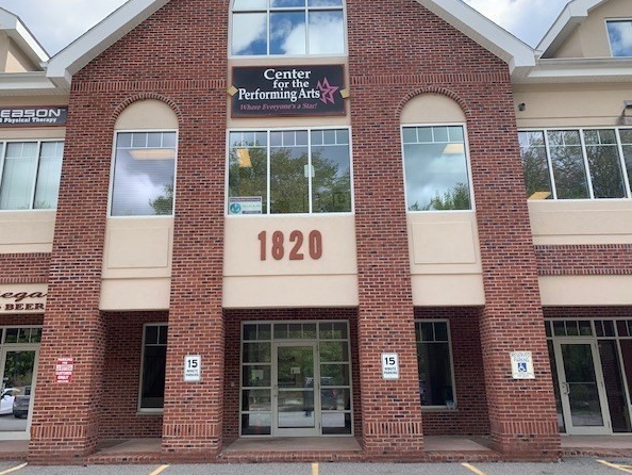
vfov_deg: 49.8
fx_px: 511
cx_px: 293
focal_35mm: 28
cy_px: 236
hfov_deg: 63.3
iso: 25
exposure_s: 1/749
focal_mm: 4.25
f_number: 1.8
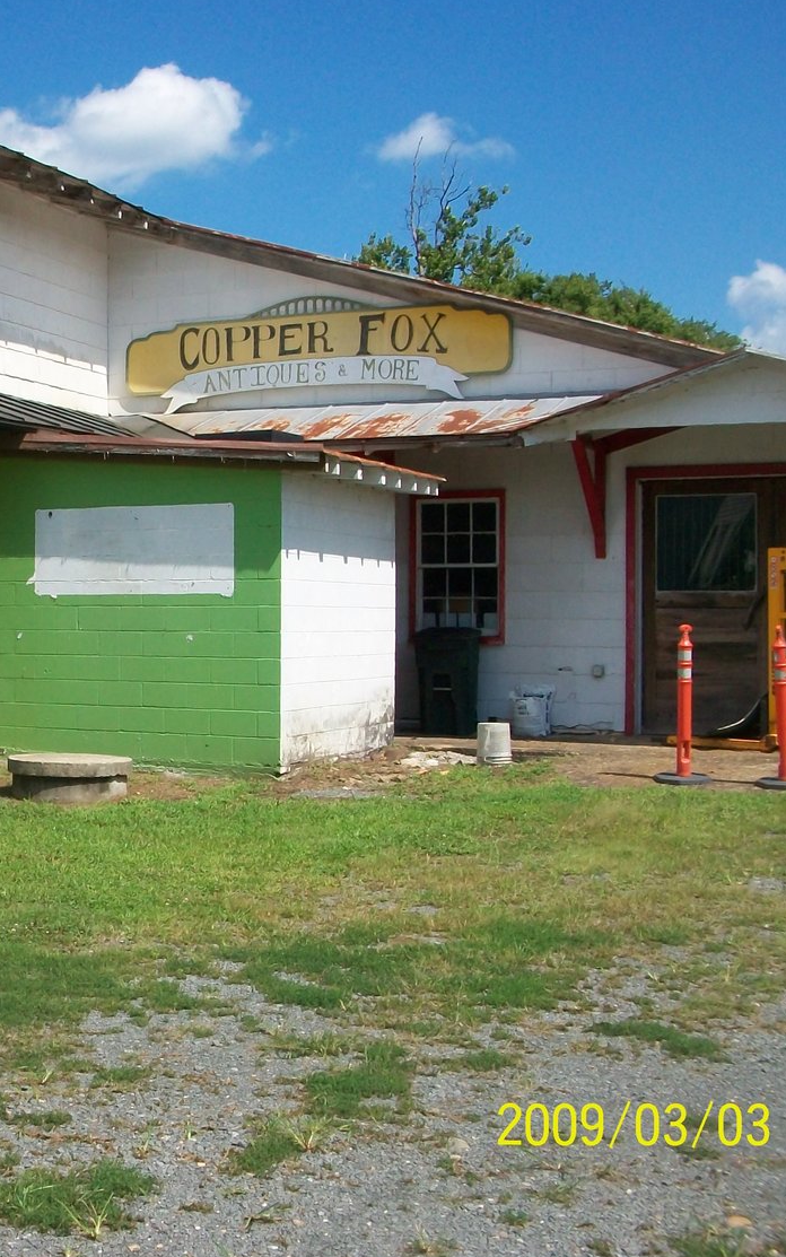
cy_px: 627
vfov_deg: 41.0
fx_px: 1679
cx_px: 3
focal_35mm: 49
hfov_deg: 25.1
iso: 80
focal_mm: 5.7
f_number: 5.5
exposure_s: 1/500
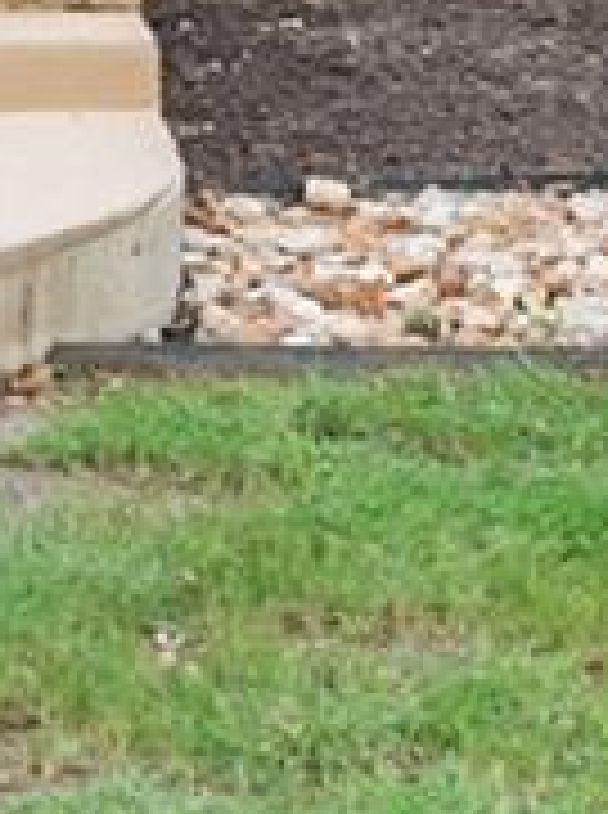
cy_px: -668
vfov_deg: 6.0
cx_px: -766
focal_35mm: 327
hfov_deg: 4.4
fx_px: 7685
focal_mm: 30
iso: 200
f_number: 8
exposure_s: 1/50
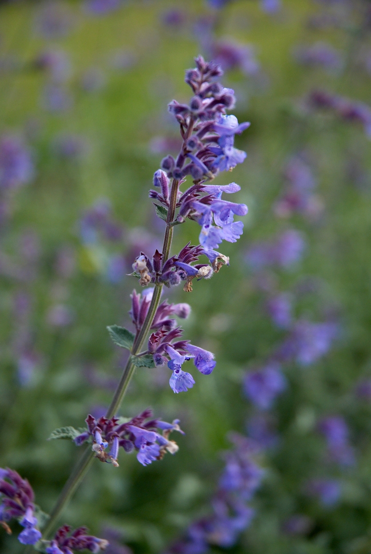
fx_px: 1619
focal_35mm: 105
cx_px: 186
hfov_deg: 13.1
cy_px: 277
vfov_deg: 19.4
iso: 400
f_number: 5.6
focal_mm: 70
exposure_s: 1/350
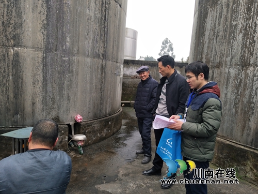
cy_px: 97
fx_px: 194
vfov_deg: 53.1
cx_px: 129
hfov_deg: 67.3
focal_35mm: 26
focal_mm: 3.88
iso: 125
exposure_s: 1/227
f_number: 2
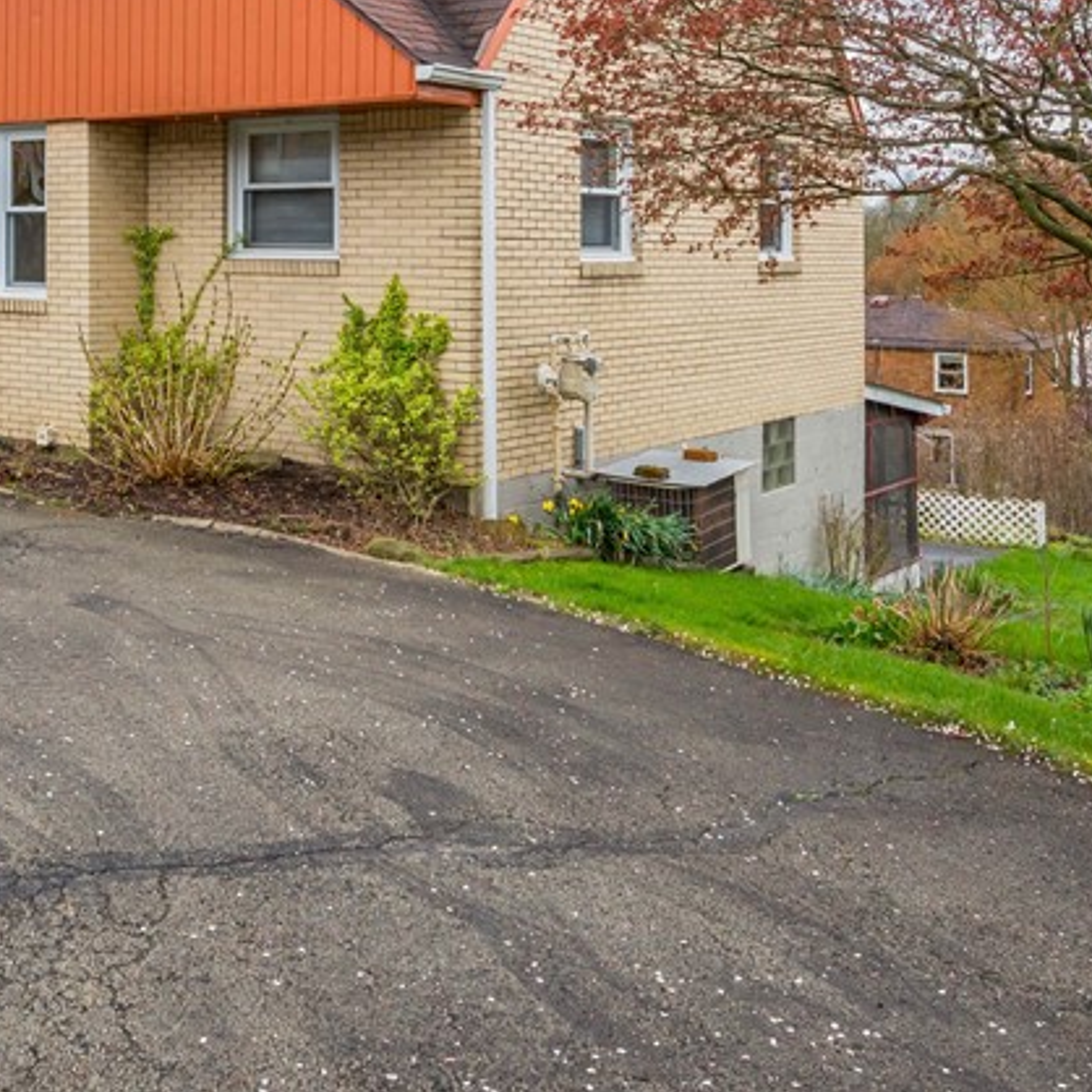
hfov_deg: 36.4
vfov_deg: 37.9
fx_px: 1538
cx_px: 86
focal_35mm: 43
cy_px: 243
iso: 100
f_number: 6.3
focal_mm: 13
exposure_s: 1/200
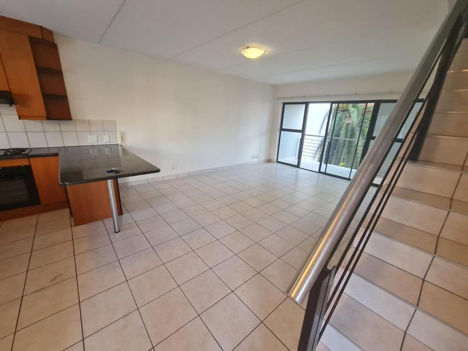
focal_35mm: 13
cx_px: 234
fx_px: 176
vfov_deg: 89.9
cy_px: 176
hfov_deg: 106.2
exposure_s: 1/50
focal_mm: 2.2
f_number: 2.2
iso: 250
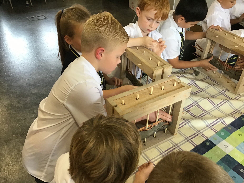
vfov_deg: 45.4
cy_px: 92
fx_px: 219
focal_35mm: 31
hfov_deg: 58.4
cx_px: 122
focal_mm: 3.3
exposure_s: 1/33
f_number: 2.4
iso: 50
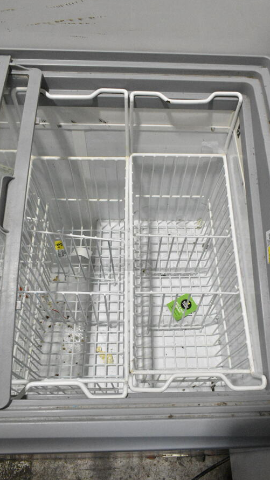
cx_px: 151
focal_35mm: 29
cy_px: 243
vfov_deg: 66.1
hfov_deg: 40.1
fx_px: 369
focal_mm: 18
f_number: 11
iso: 6400
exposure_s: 1/500
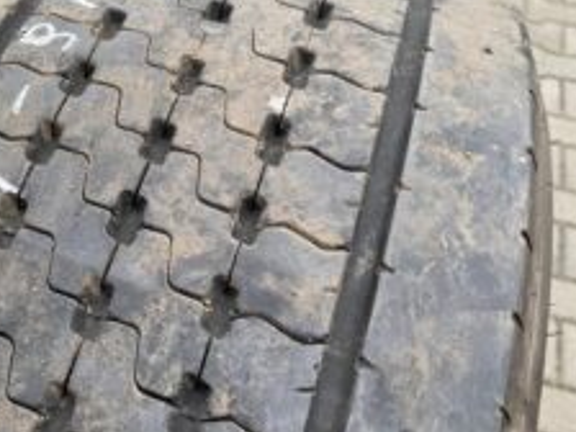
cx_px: 141
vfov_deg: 29.0
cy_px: 279
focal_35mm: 50
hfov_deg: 37.2
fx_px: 832
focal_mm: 4.25
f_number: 1.8
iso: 125
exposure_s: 1/107
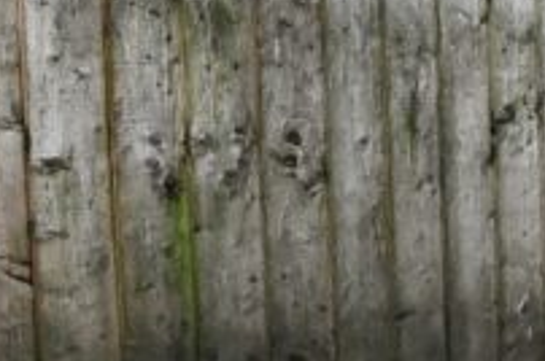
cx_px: 1214
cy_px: 166
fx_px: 1149
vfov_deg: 17.9
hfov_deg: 16.4
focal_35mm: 76
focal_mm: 15
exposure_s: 1/500
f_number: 10
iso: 6400
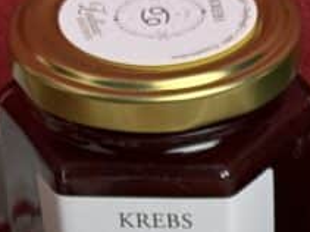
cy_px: 511
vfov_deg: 6.2
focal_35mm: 233
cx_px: 301
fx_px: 2085
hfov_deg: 8.5
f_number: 1.78
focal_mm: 6.76
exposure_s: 1/50
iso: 80
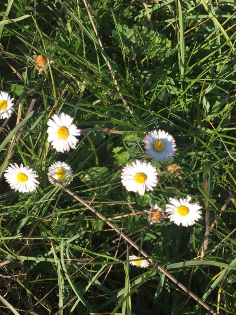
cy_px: 158
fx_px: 264
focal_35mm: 29
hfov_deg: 48.2
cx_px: 118
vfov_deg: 61.7
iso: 32
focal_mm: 4.15
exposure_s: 1/1068
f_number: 2.2
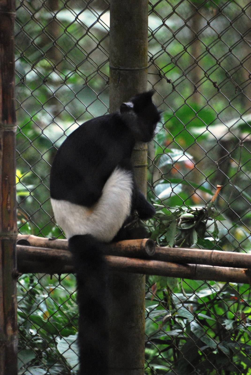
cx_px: 126
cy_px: 188
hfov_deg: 4.2
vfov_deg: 6.2
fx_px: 3441
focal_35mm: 330
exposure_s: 1/160
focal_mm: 220
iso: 1600
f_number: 5
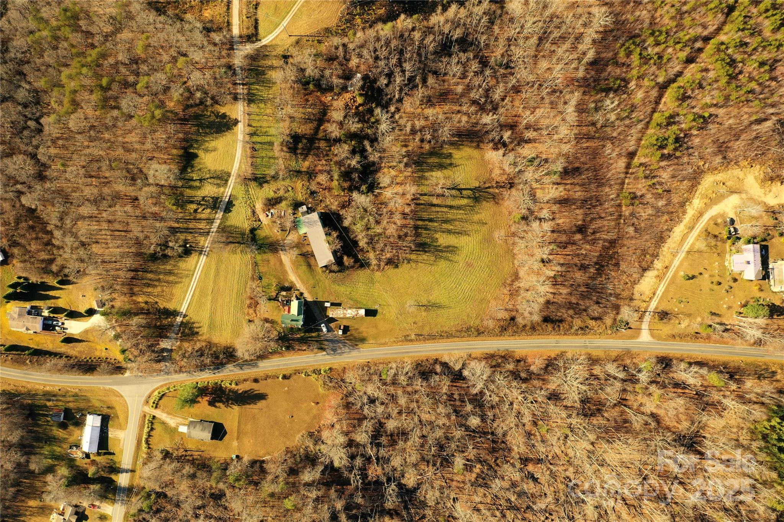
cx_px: 392
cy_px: 261
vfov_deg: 46.4
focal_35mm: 28
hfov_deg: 65.5
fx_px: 610
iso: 100
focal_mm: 10.26
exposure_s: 1/240
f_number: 5
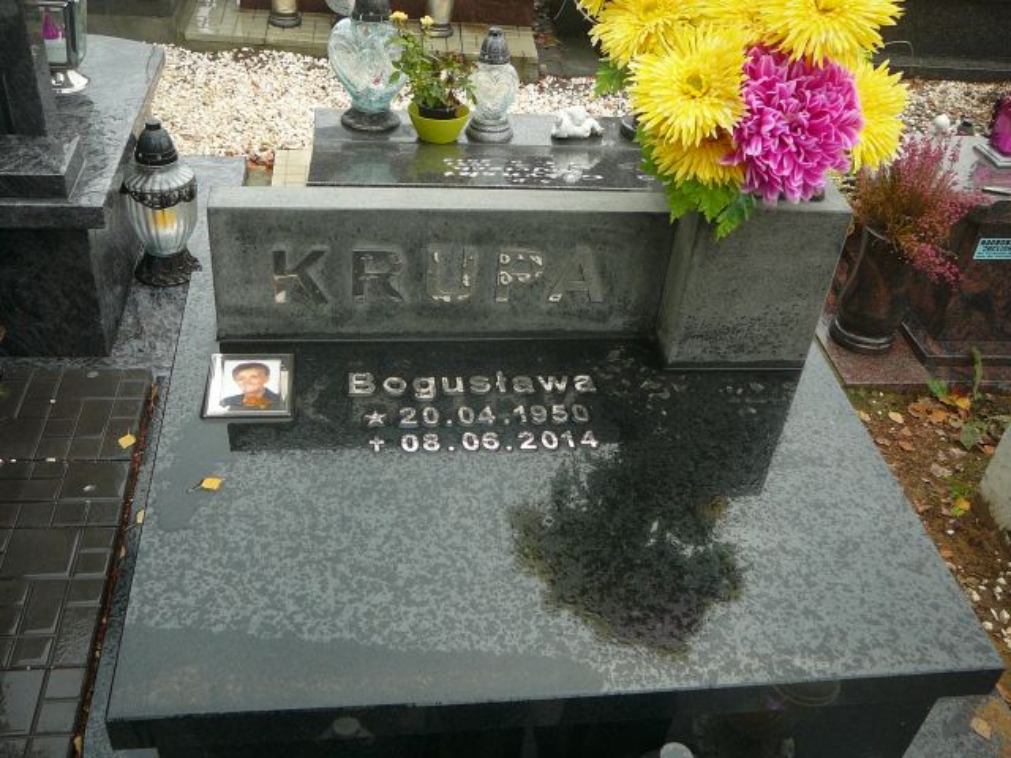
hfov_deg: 52.6
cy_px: 379
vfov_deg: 40.7
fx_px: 1022
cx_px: 506
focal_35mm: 35
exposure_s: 1/80
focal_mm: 5.2
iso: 80
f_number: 2.8
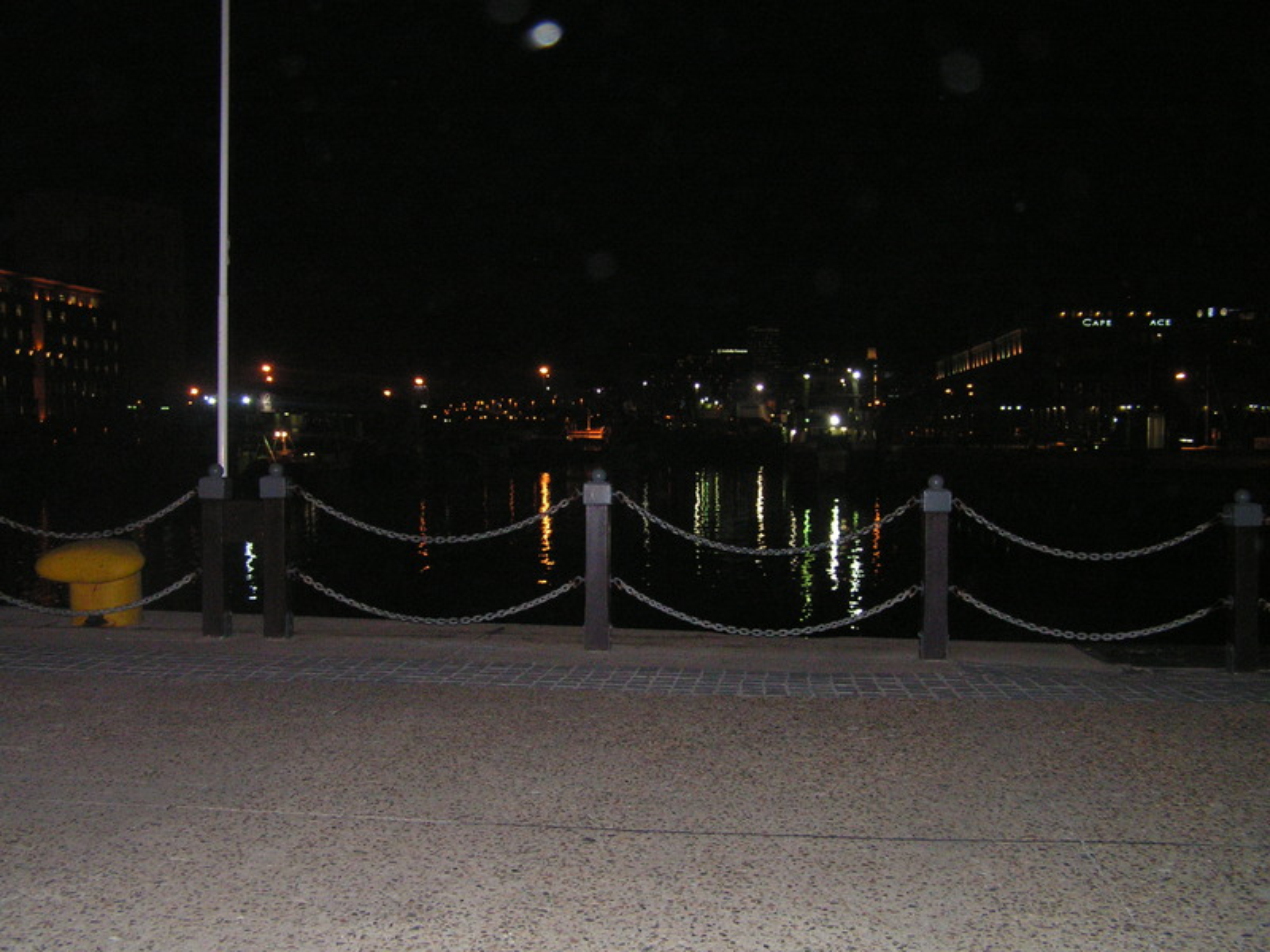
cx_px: 635
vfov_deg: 37.7
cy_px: 476
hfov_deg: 49.0
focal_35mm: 38
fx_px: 1394
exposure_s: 1/40
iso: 200
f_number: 2.8
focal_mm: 6.3
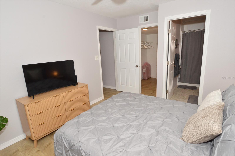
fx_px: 117
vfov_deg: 67.3
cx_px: 118
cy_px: 78
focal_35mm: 18
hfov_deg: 90.1
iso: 800
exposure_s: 1/80
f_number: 10
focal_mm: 12
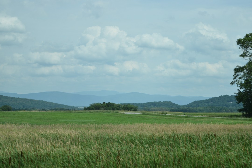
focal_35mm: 82
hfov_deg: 24.6
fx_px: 577
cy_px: 84
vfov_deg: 16.6
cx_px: 126
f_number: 5.6
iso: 200
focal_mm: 55
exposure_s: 1/1250
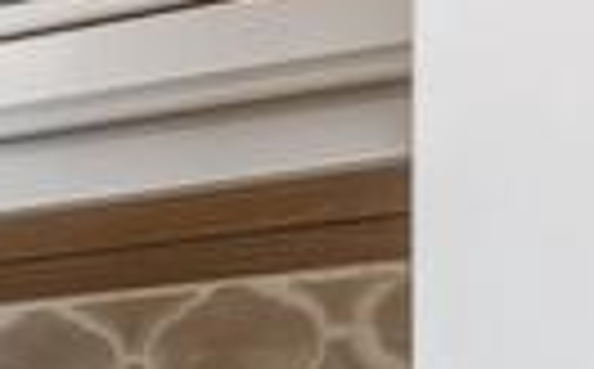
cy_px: 752
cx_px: -1411
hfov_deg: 9.0
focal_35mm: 166
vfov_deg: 7.5
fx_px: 2683
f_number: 9
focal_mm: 14
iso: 200
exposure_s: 1.3
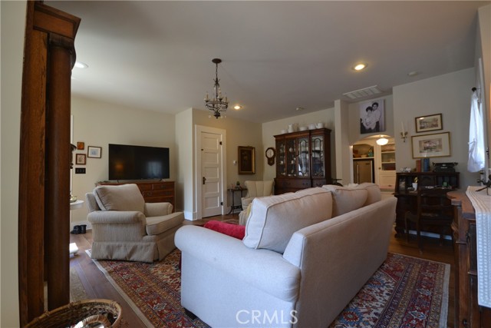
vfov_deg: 77.4
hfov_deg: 100.4
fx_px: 205
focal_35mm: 15
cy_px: 164
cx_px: 246
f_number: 4
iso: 450
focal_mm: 10
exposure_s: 1/60
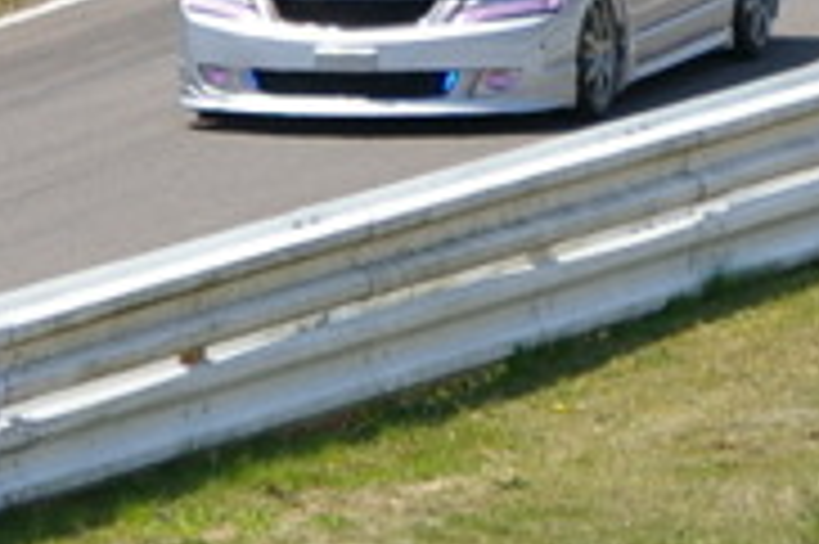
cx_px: 486
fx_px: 22979
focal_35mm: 1011
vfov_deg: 1.4
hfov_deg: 2.0
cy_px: 4
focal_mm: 120
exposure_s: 1/350
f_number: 9.5
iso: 200
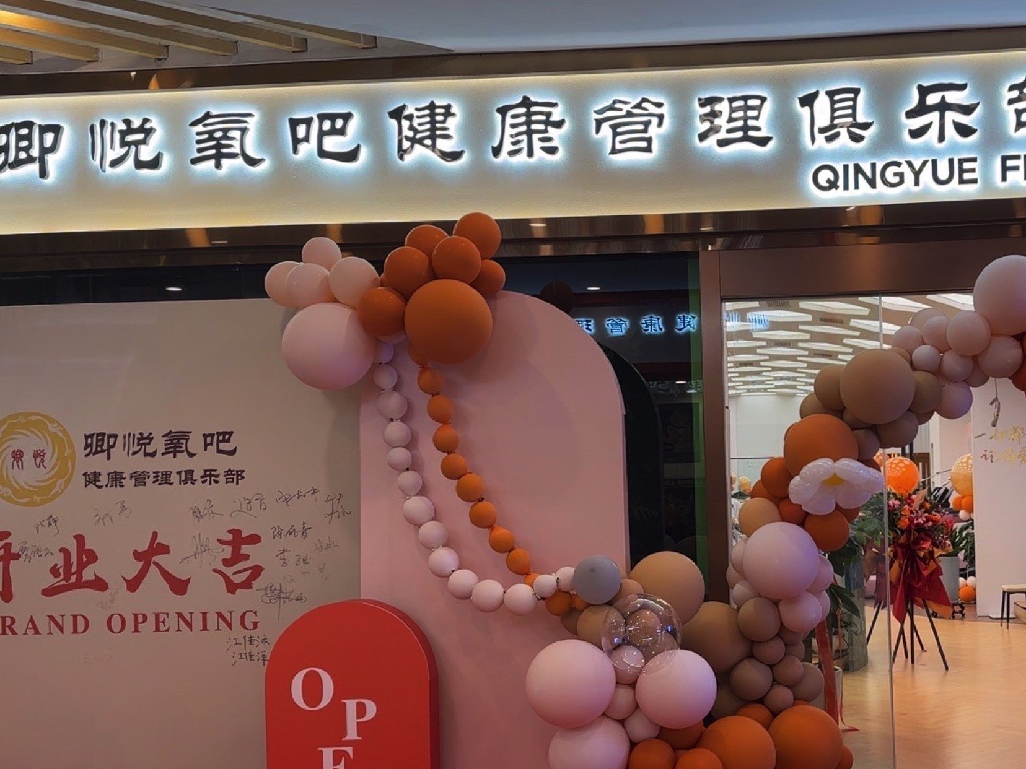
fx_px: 2015
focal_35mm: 68
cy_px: 474
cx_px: 528
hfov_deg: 28.6
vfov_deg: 21.6
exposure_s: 1/100
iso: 80
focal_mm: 6.86
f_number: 1.78
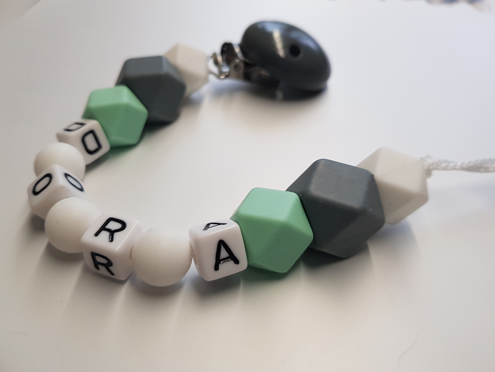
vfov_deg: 53.1
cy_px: 186
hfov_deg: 67.3
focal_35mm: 26
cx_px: 248
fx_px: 372
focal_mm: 4.2
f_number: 1.7
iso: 125
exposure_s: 1/60
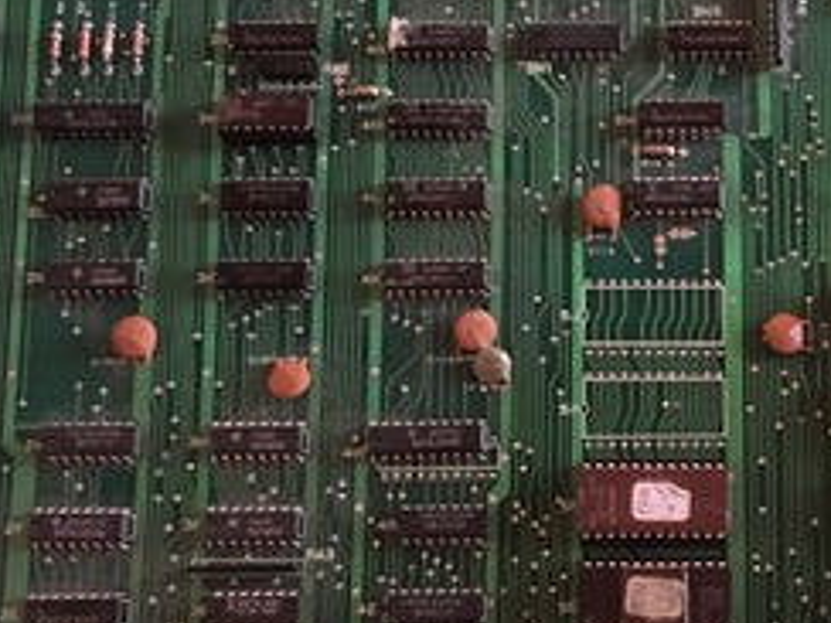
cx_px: 736
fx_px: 1824
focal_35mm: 76
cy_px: 344
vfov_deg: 19.4
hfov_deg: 25.0
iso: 250
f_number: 2.2
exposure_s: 1/17
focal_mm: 4.15
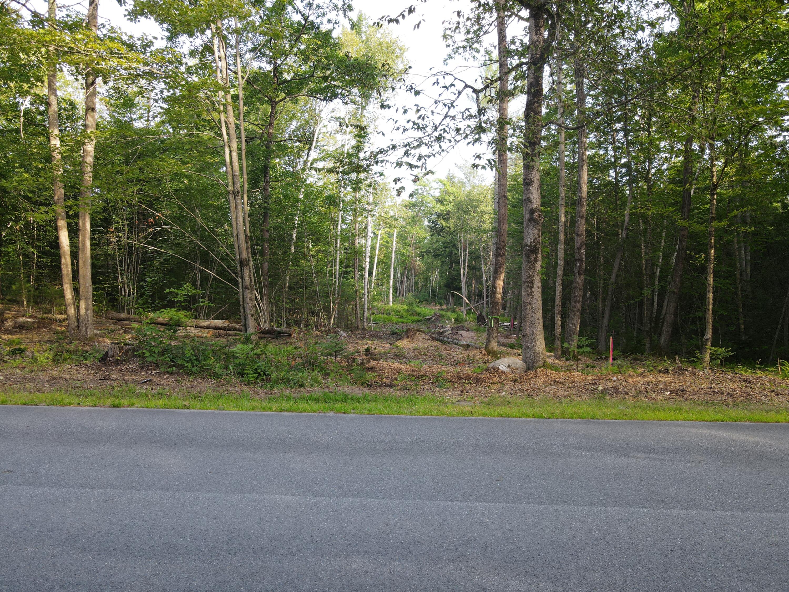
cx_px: 394
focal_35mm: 24
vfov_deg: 56.8
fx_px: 547
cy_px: 296
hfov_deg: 71.6
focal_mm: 4.5
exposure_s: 1/40
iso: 100
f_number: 2.8
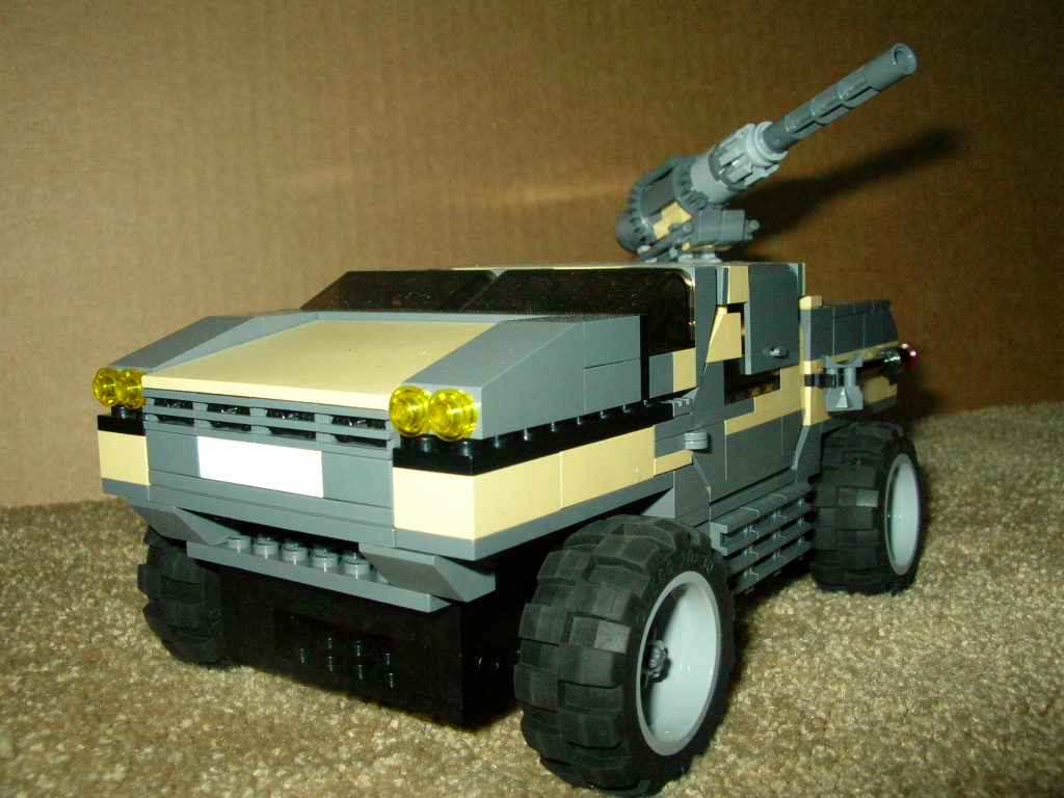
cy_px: 399
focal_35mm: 36
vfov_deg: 39.7
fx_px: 1107
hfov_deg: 51.4
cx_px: 532
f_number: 3.7
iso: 200
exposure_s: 1/60.1
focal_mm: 6
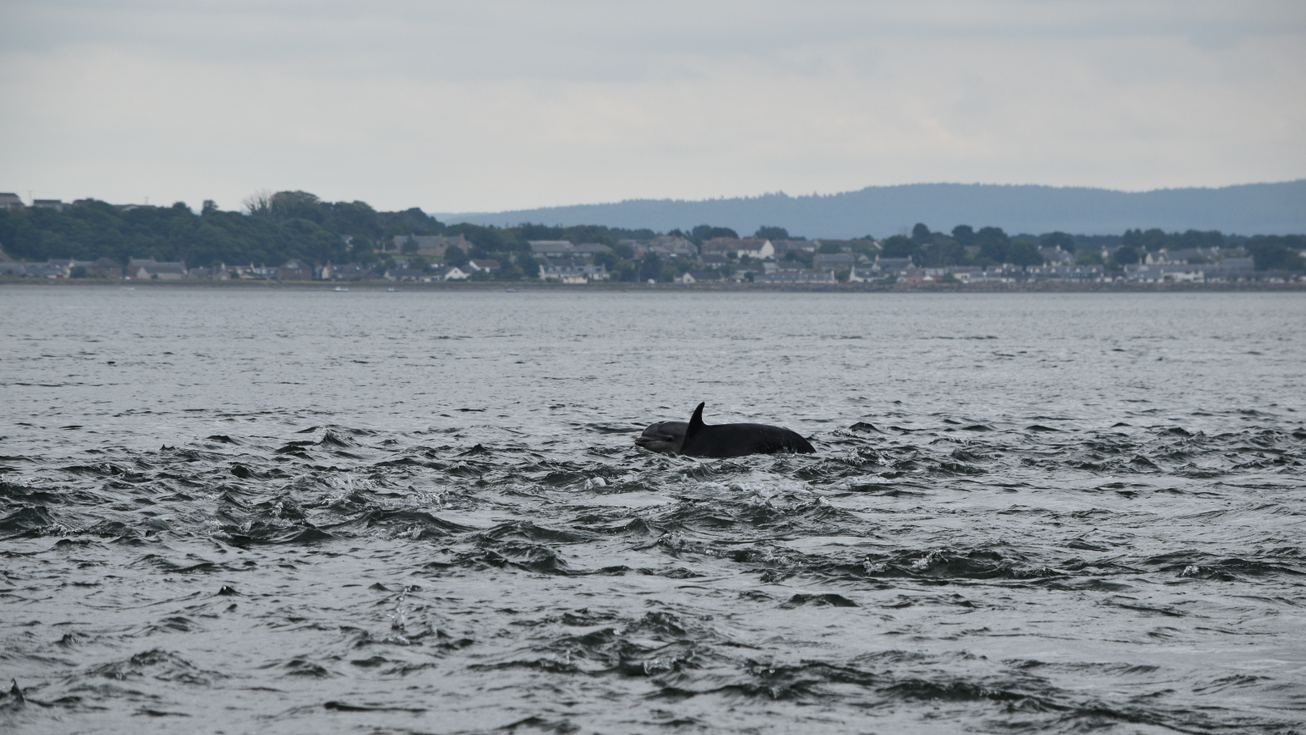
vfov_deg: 5.0
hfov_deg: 8.8
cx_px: 655
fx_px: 8469
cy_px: 393
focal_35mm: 245
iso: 200
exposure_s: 1/800
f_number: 7.1
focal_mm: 155
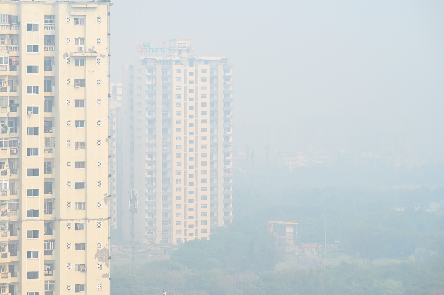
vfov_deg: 7.6
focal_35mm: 180
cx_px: 222
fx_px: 2219
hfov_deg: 11.4
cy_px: 148
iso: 200
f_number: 7.1
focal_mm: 180
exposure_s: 1/400
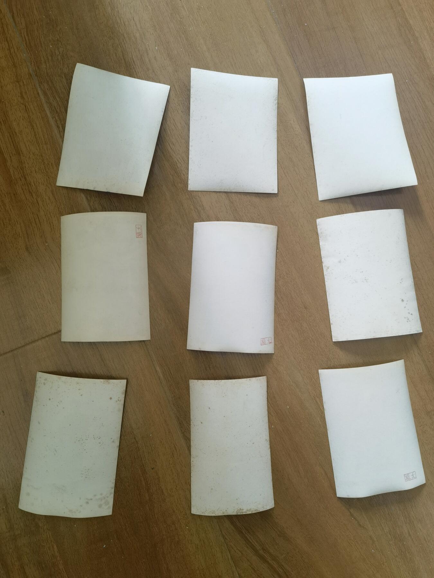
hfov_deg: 51.4
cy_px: 289
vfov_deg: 65.3
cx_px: 217
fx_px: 451
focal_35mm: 27
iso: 160
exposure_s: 1/50
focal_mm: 6.67
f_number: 1.9
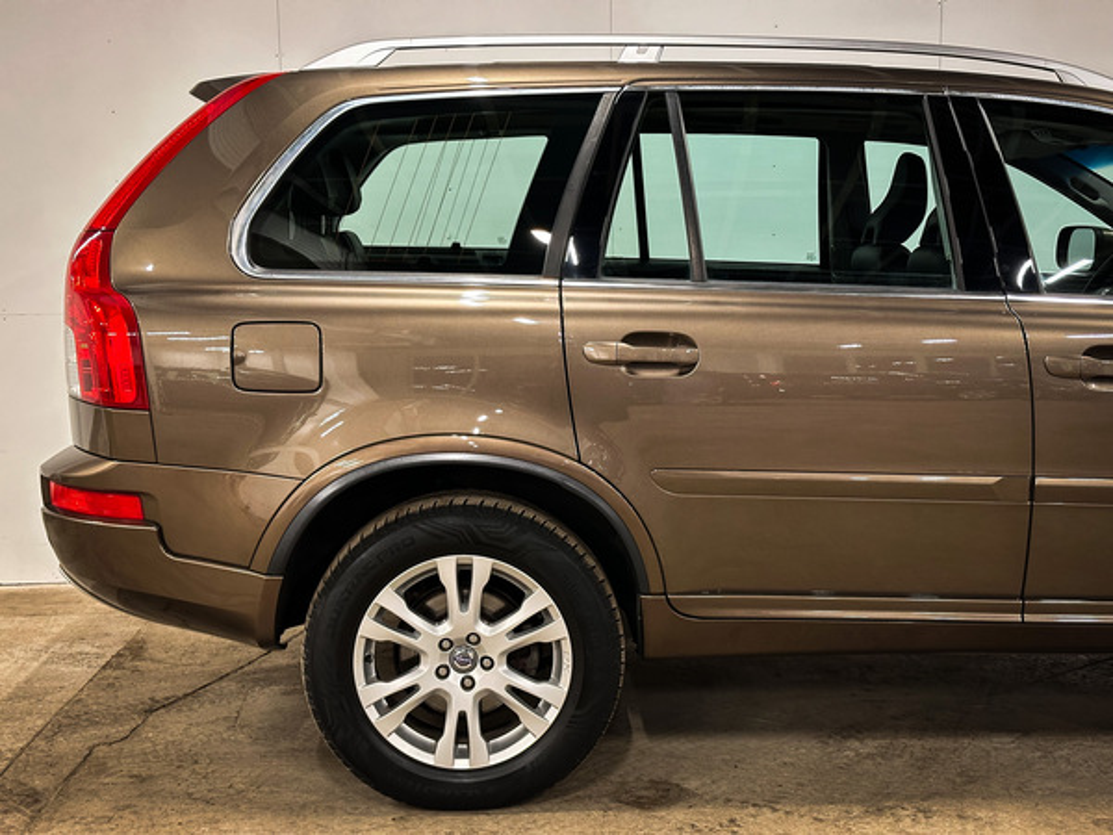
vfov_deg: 30.3
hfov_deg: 39.7
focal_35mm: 48
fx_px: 1543
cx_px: 556
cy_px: 418
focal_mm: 6.86
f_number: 1.8
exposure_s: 1/35
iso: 320
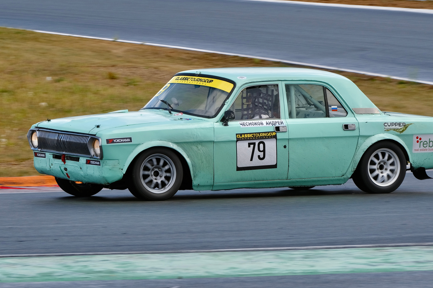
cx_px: 205
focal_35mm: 277
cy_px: 121
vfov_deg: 5.0
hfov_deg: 7.4
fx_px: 3332
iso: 160
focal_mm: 147.6
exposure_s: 1/250
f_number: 9
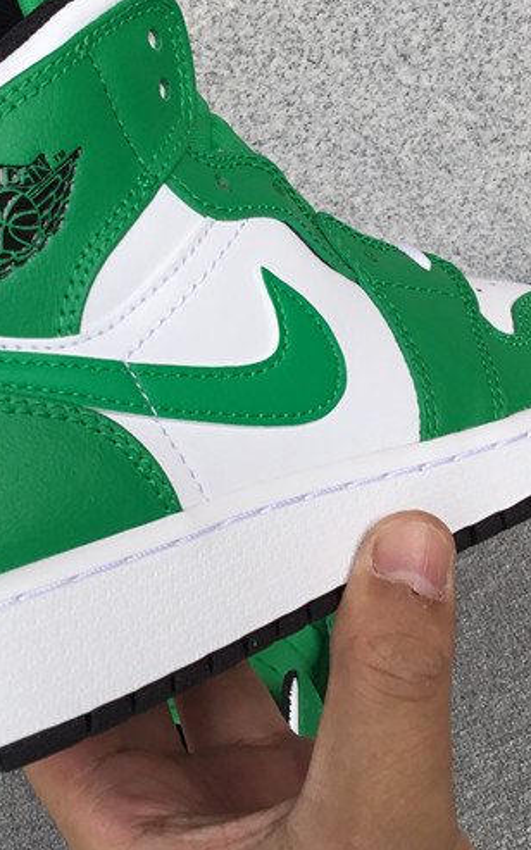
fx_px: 1390
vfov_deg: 33.8
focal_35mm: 60
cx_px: 107
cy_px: 303
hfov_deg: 21.4
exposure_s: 1/321
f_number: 2.4
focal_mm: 3.3
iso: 25
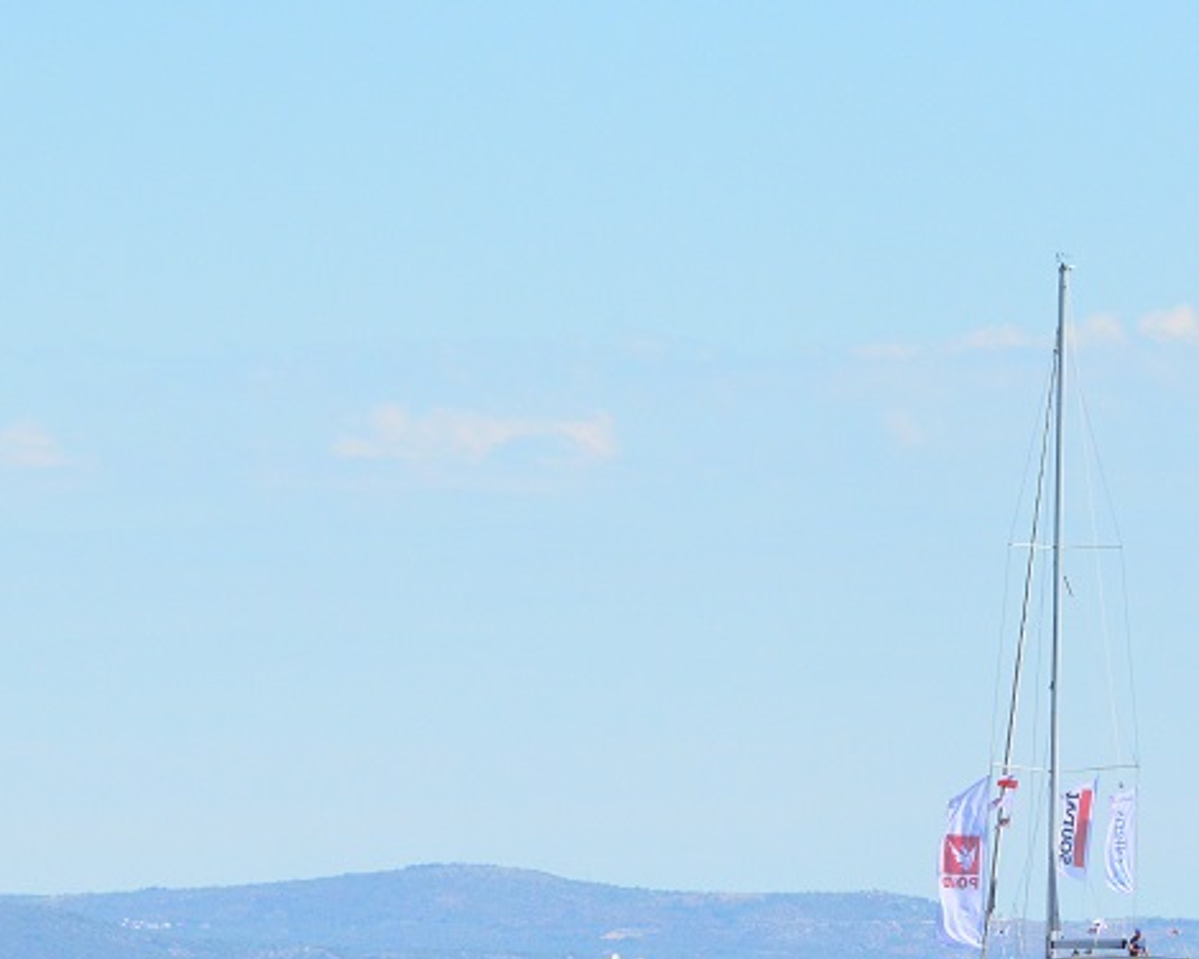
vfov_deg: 2.9
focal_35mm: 538
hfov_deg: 3.6
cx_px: 707
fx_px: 19091
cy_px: 742
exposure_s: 1/8000
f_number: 6.3
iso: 1800
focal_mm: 180
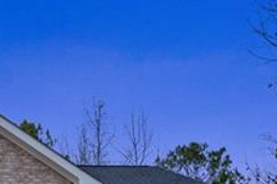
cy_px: 345
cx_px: 111
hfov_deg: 15.6
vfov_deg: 9.8
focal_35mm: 131
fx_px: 1007
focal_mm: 29
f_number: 5.6
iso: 1250
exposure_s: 1/800
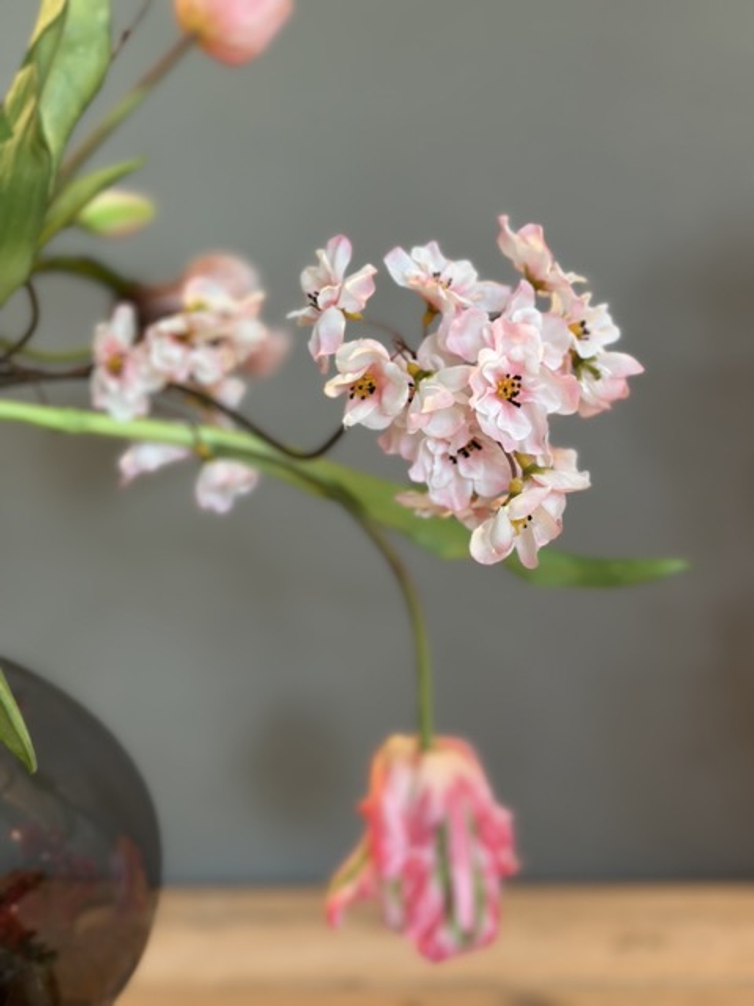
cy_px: 503
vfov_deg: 39.7
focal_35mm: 48
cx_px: 377
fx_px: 1394
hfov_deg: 30.3
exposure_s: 1/50
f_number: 1.78
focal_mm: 6.86
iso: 80
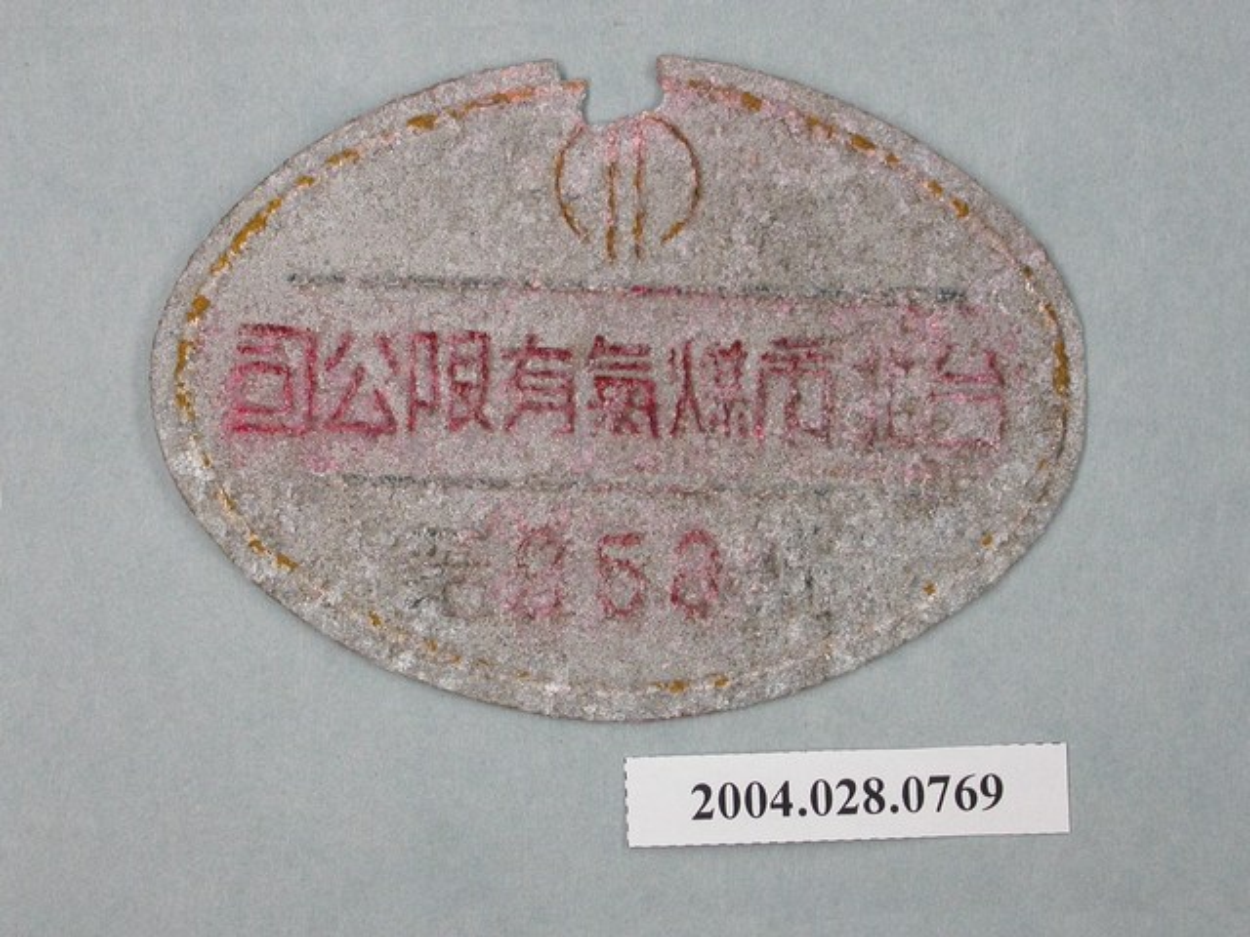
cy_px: 468
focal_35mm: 112
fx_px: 4044
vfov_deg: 13.2
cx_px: 625
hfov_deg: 17.6
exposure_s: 1/30
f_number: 4.2
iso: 100
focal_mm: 23.3
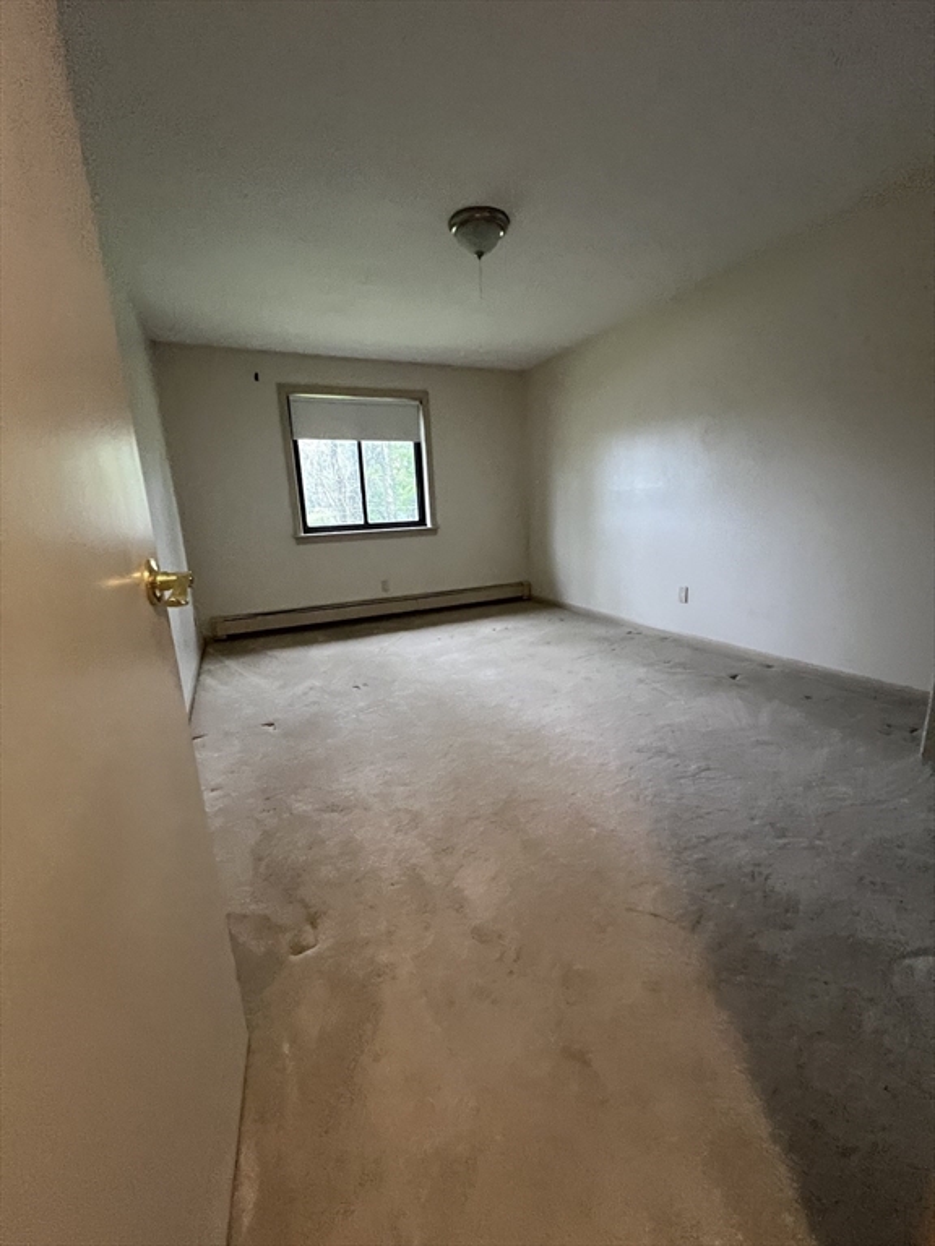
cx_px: 468
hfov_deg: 89.9
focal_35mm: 13
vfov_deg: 106.2
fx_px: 468
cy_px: 623
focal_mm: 1.57
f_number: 1.8
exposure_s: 1/60
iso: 400
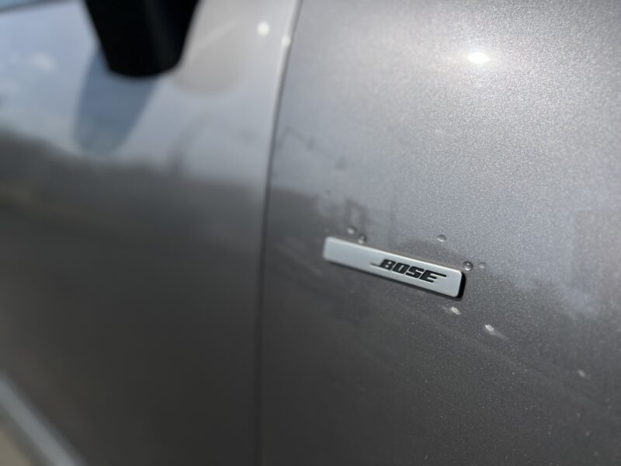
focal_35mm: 26
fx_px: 466
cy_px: 233
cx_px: 310
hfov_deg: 67.3
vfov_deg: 53.1
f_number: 1.5
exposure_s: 1/10309
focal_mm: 5.7
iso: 50
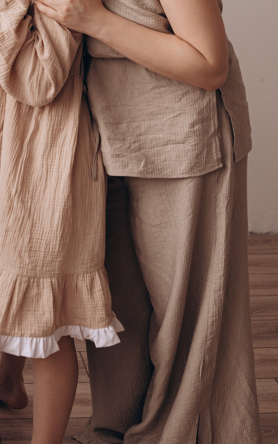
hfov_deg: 13.3
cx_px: -48
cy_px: 62
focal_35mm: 96
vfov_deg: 21.3
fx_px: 1164
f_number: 2.8
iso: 160
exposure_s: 1/200
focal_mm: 35
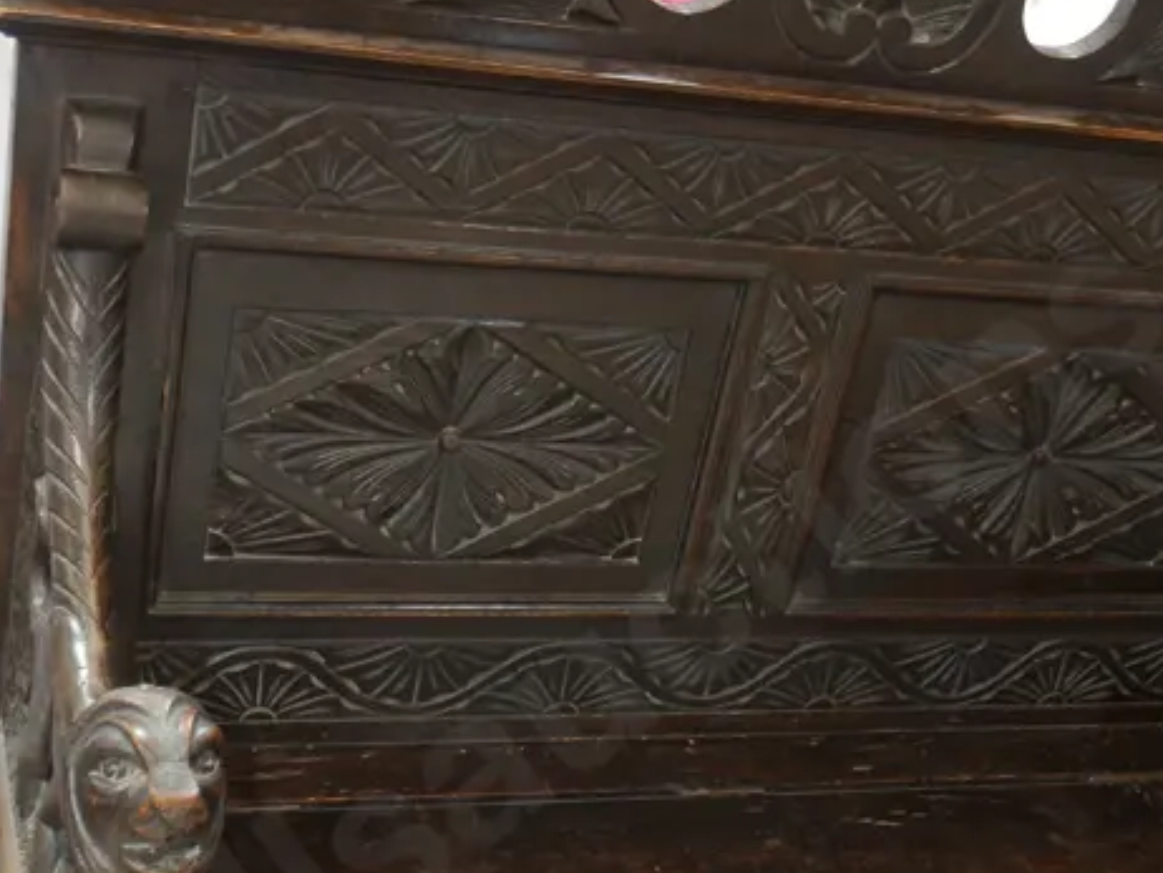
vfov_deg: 23.4
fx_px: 2084
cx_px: 602
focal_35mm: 62
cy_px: 688
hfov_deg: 31.2
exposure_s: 1/60
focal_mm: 14
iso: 1000
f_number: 3.5
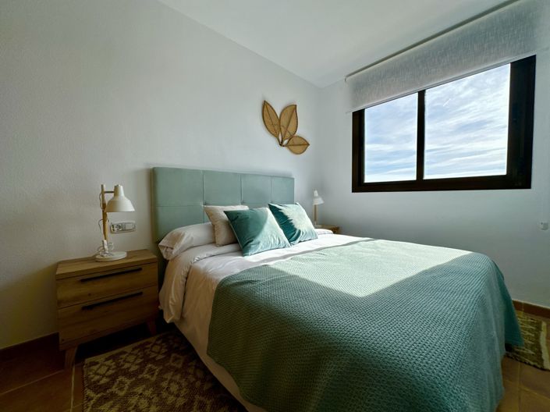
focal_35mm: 14
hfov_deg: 102.1
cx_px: 275
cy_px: 206
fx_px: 222
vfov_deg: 85.6
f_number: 2.2
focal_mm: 2.22
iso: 40
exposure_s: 1/1221
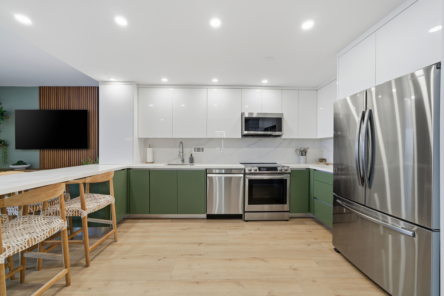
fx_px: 160
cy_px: 148
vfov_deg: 85.4
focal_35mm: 13
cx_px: 222
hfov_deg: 108.3
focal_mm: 13
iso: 320
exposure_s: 1/400
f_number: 8
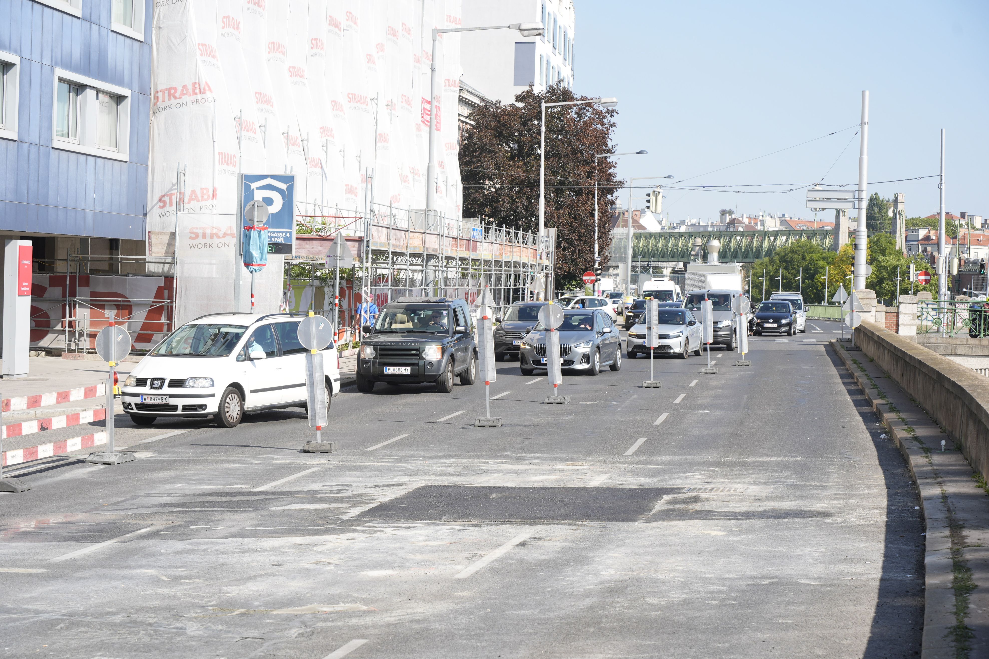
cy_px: 326
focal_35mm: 76
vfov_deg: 17.9
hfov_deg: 26.7
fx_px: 2088
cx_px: 493
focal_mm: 75
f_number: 8
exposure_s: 1/400
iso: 250
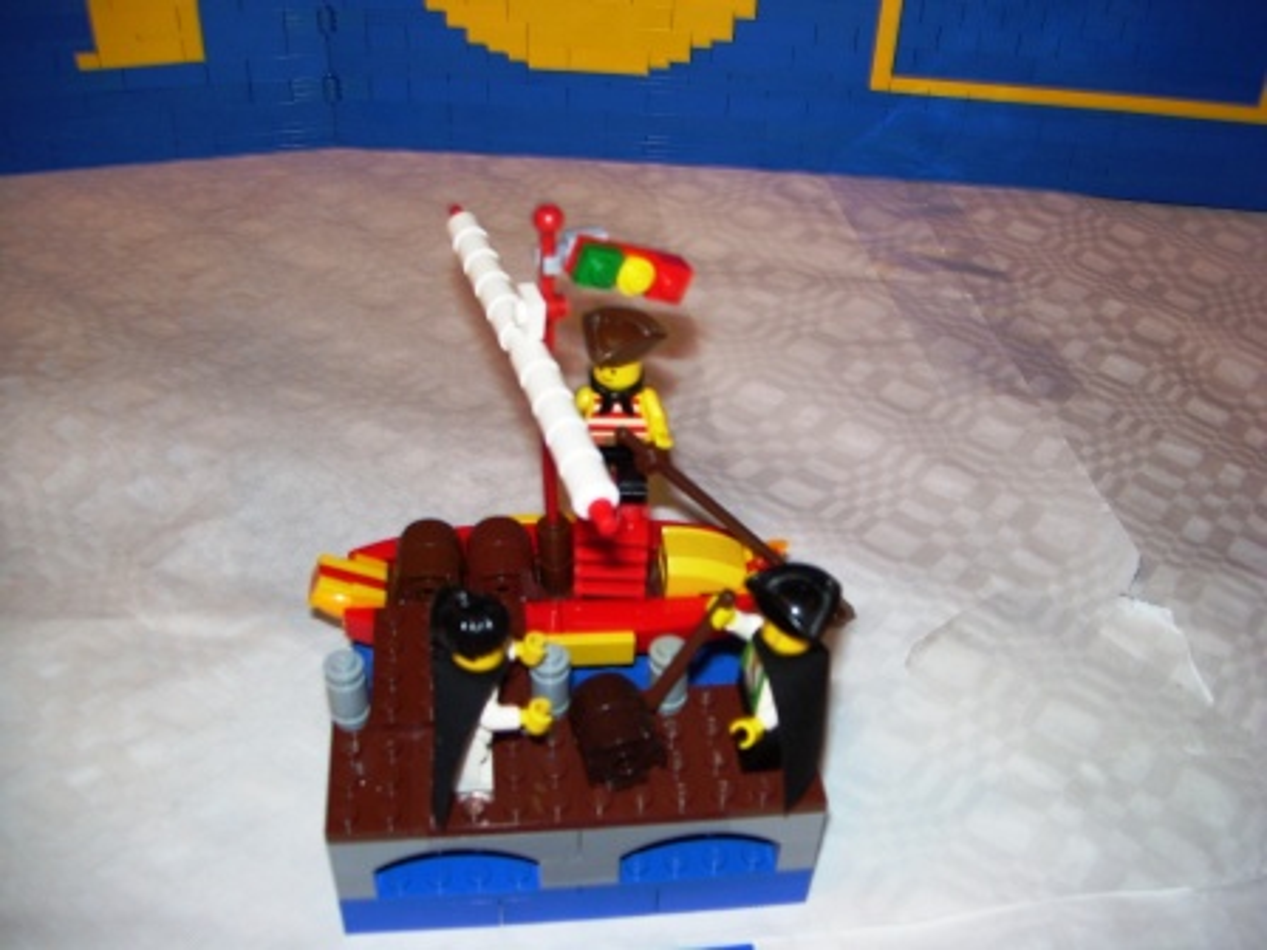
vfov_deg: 39.7
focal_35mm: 36
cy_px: 475
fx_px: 1318
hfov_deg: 51.4
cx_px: 634
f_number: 2.7
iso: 80
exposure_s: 1/60
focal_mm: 6
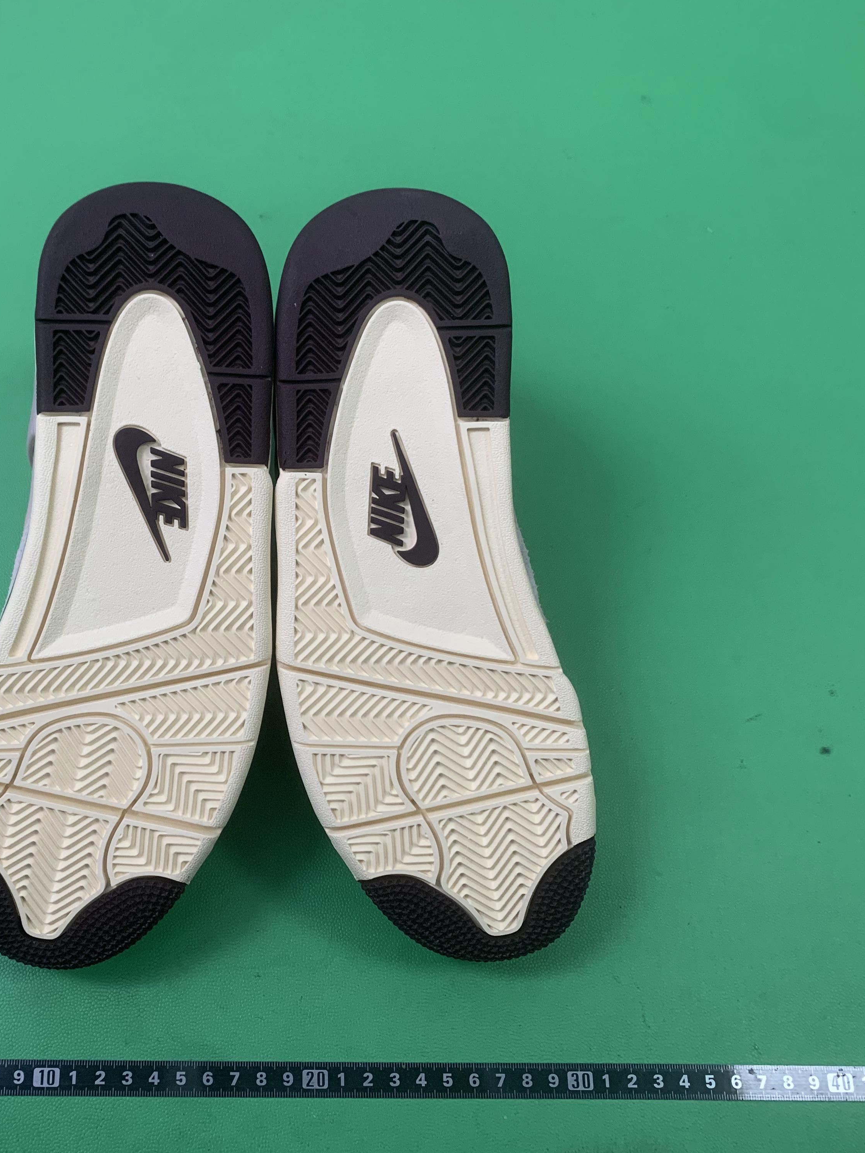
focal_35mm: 35
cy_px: 578
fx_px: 1166
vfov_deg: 52.6
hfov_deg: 40.1
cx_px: 272
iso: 125
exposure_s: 1/60
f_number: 1.8
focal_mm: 4.25
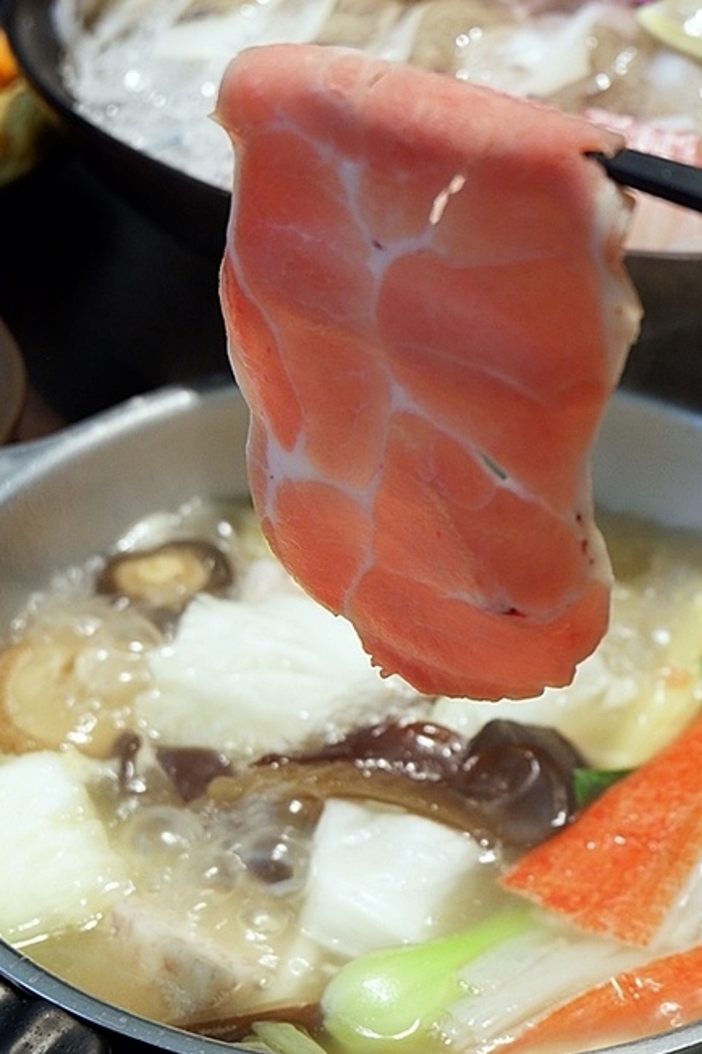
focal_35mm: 73
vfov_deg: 27.7
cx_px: 432
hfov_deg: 18.6
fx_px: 2137
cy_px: 491
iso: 1600
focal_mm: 37.1
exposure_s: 1/80
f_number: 5.3
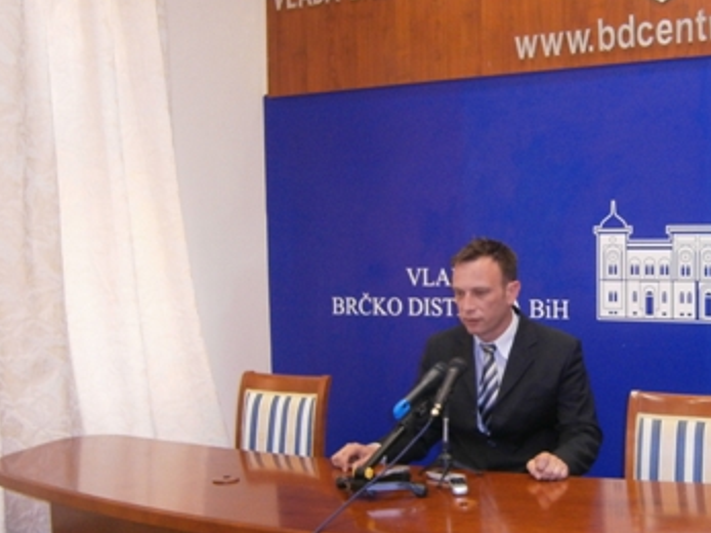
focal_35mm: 48
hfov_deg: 38.8
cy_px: 310
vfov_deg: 30.2
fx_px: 986
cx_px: 516
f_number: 2.8
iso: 160
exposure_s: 1/30
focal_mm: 4.7
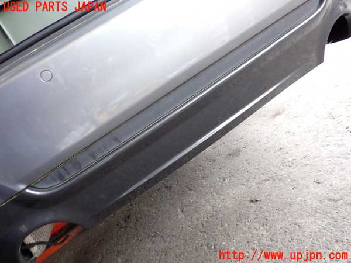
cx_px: 176
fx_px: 304
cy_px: 132
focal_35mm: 30
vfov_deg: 46.8
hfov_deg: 60.0
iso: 200
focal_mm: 5.4
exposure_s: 1/60
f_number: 2.3
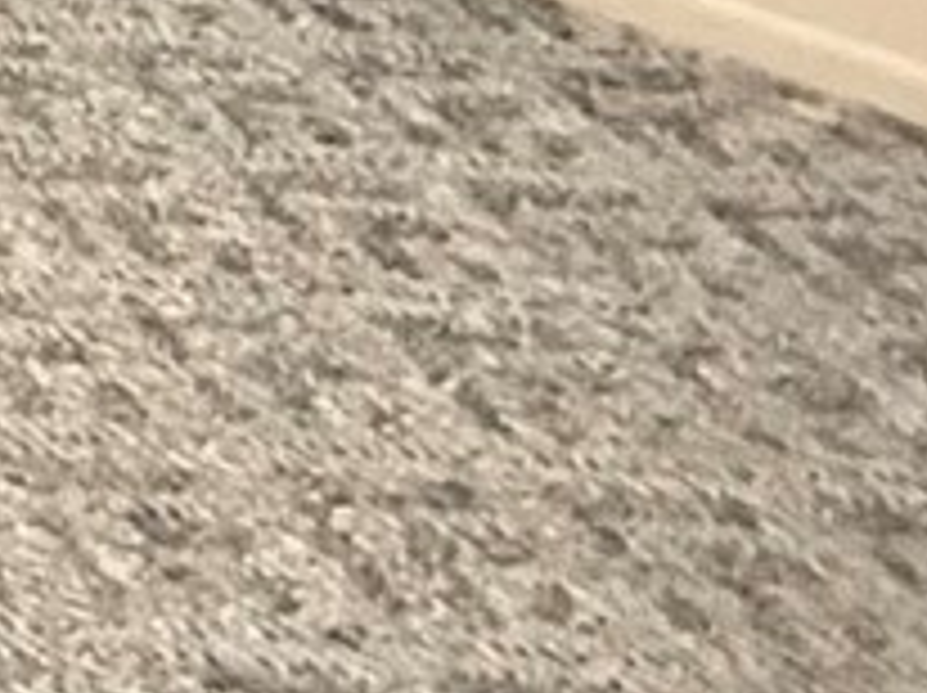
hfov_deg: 11.8
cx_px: -1706
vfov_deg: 11.6
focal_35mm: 109
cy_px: -850
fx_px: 2916
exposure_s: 1/40
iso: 1250
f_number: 2.2
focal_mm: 2.22
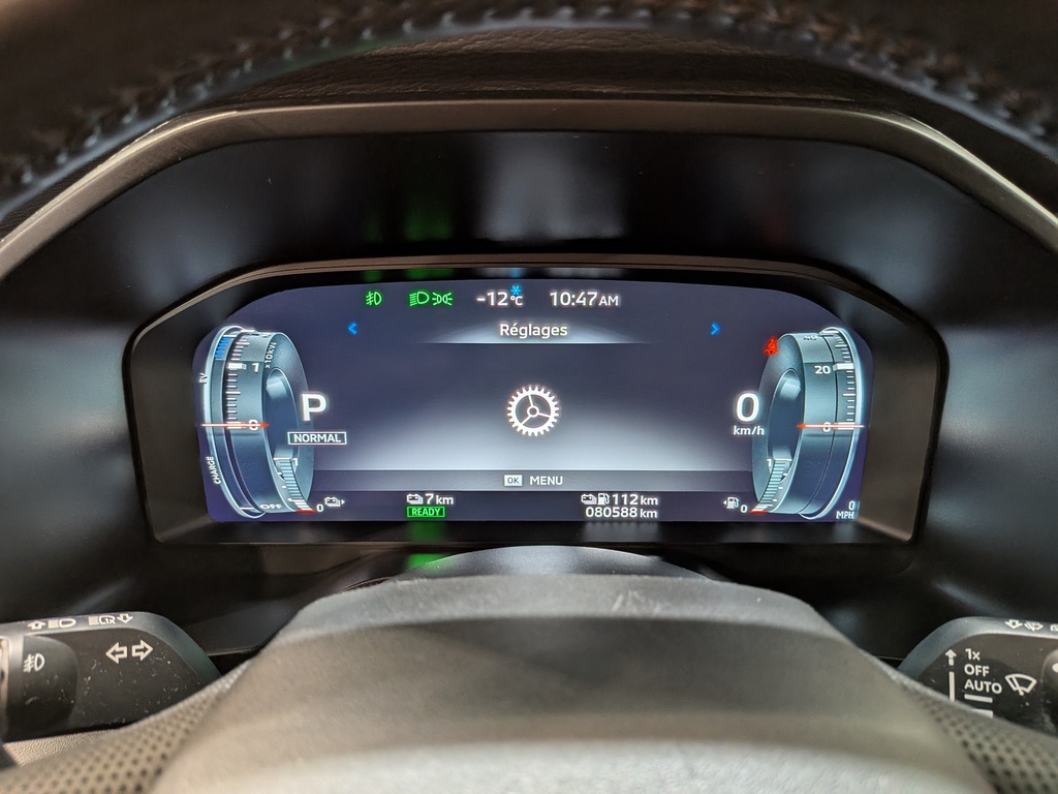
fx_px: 734
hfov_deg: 71.6
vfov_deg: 56.8
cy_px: 397
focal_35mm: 24
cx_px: 529
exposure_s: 1/72.8
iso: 32
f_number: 1.7
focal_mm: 4.53
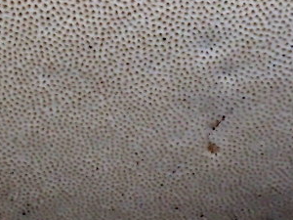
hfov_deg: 24.3
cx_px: 100
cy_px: -22
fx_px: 677
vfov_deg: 17.8
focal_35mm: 80
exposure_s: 1/125
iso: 500
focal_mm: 5.5
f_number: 3.2
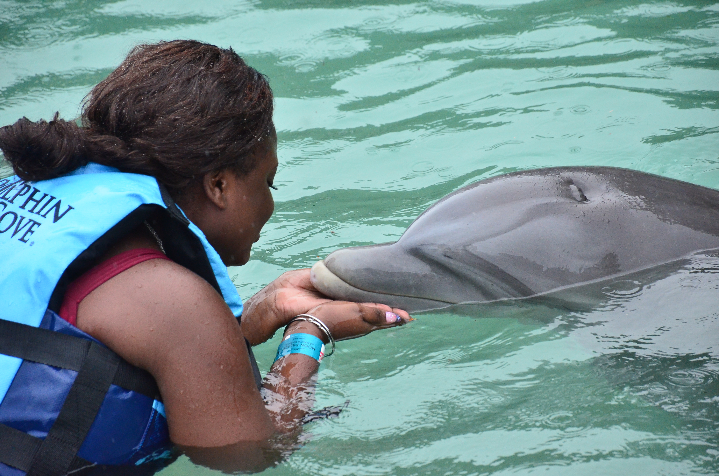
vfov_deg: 6.5
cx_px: 360
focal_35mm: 210
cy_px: 238
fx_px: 4185
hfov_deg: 9.8
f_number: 7.1
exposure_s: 1/800
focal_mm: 140
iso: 2500
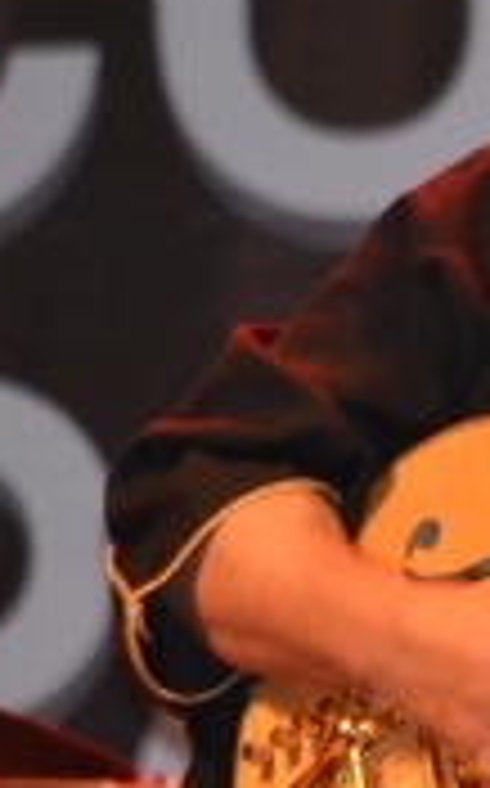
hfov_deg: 1.0
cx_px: 832
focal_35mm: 1362
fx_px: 29173
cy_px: 387
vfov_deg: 1.5
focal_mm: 300
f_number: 5.6
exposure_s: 1/60
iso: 3200
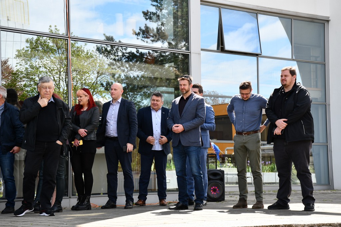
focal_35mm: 75
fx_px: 710
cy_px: 114
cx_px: 170
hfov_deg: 27.0
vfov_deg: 18.2
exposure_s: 1/250
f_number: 5.6
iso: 200
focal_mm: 50
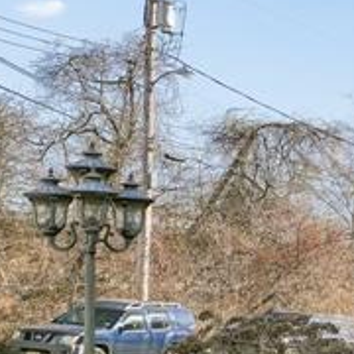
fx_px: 1040
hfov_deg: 12.2
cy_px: 51
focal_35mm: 90
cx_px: 981
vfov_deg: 19.0
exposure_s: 1/400
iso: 200
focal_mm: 18.6
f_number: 8
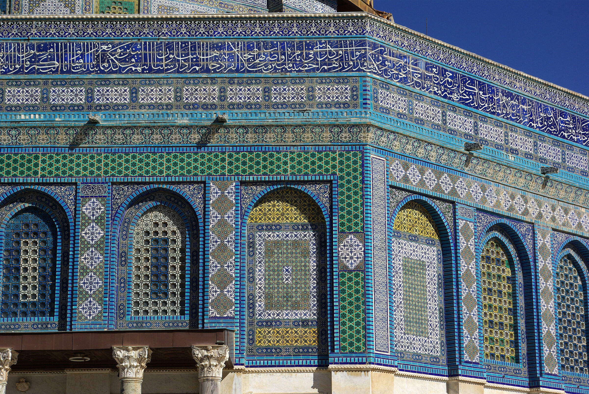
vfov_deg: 16.6
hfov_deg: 24.6
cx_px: 294
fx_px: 1352
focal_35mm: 82
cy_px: 197
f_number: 11
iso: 100
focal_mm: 55
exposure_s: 1/350
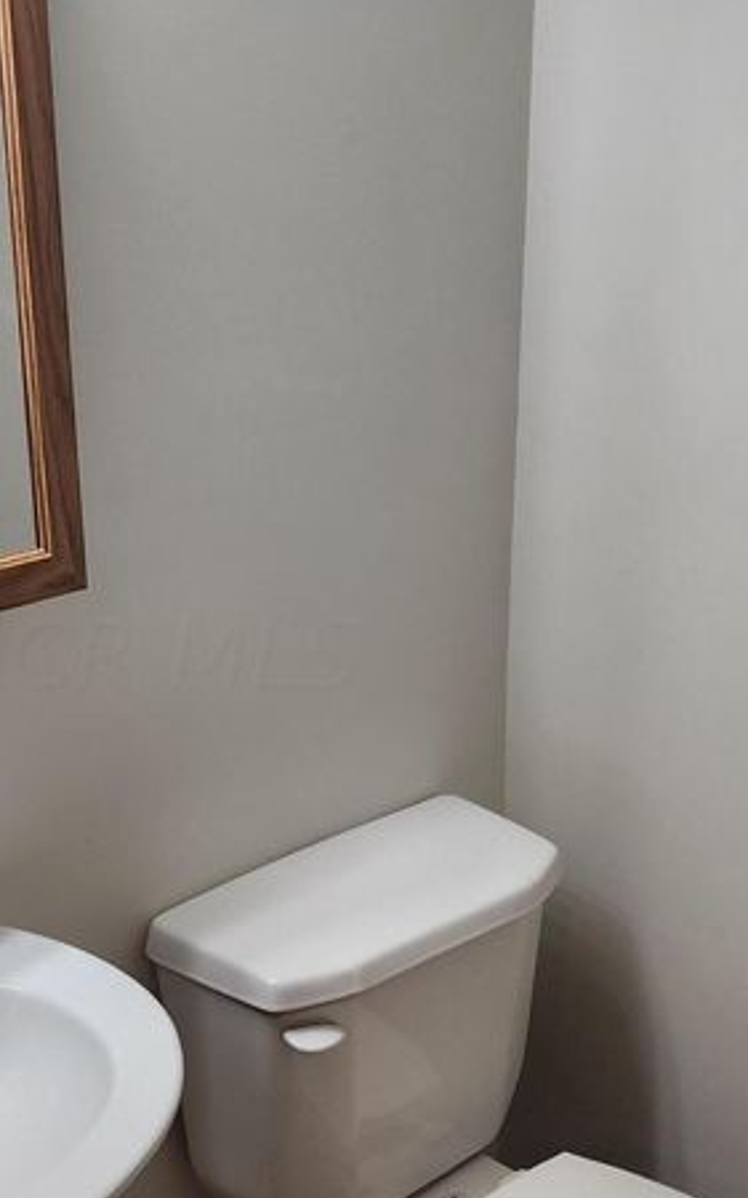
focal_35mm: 47
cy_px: 654
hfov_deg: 27.0
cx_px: 184
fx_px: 1534
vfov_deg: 42.6
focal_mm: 6.4
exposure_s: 1/120
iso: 100
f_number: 1.8
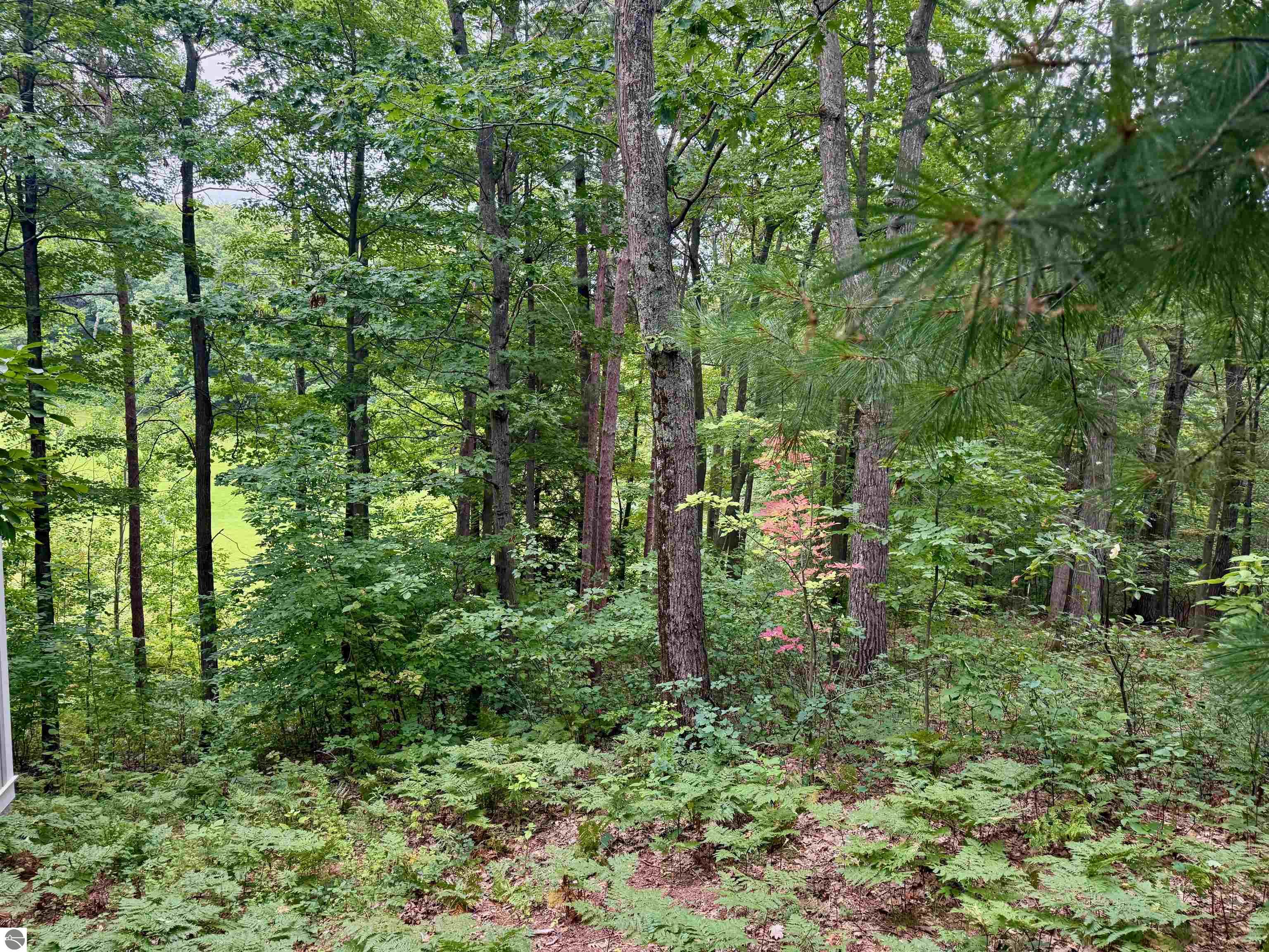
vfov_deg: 56.8
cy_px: 476
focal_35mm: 24
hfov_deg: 71.6
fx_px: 880
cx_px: 634
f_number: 1.78
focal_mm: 6.76
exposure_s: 1/102
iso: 200
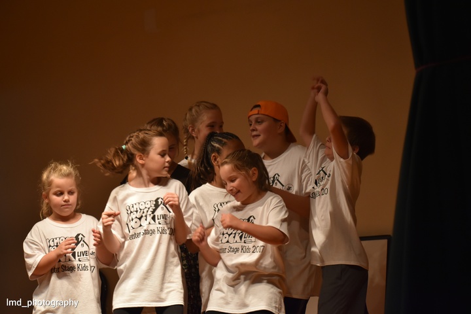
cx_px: 236
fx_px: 1374
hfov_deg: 19.5
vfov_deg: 13.0
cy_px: 157
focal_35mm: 105
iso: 800
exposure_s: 1/160
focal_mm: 70
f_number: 4.5
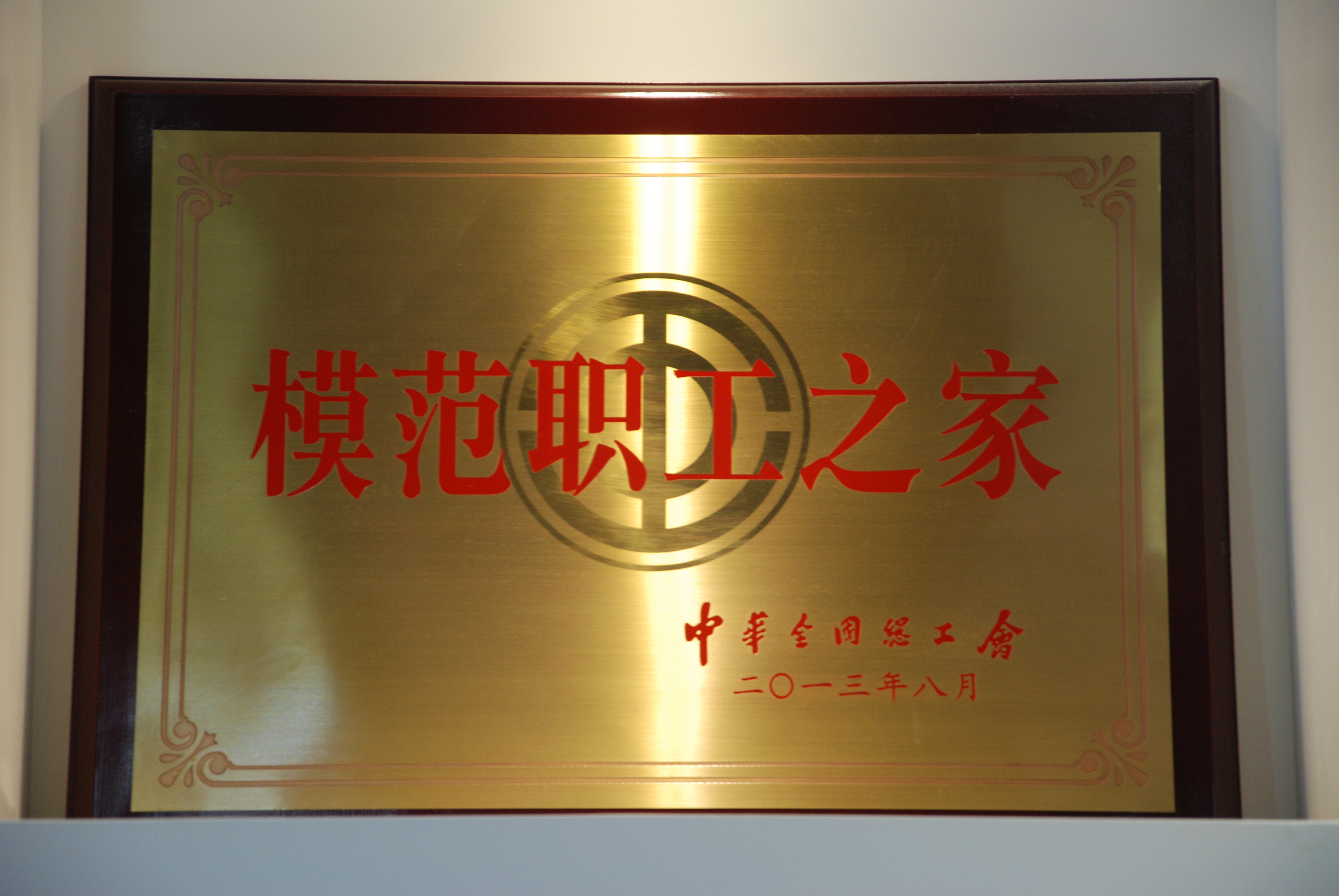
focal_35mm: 158
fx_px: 5865
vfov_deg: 8.7
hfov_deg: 13.0
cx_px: 670
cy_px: 448
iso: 400
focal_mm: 105
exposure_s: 1/15
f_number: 5.6
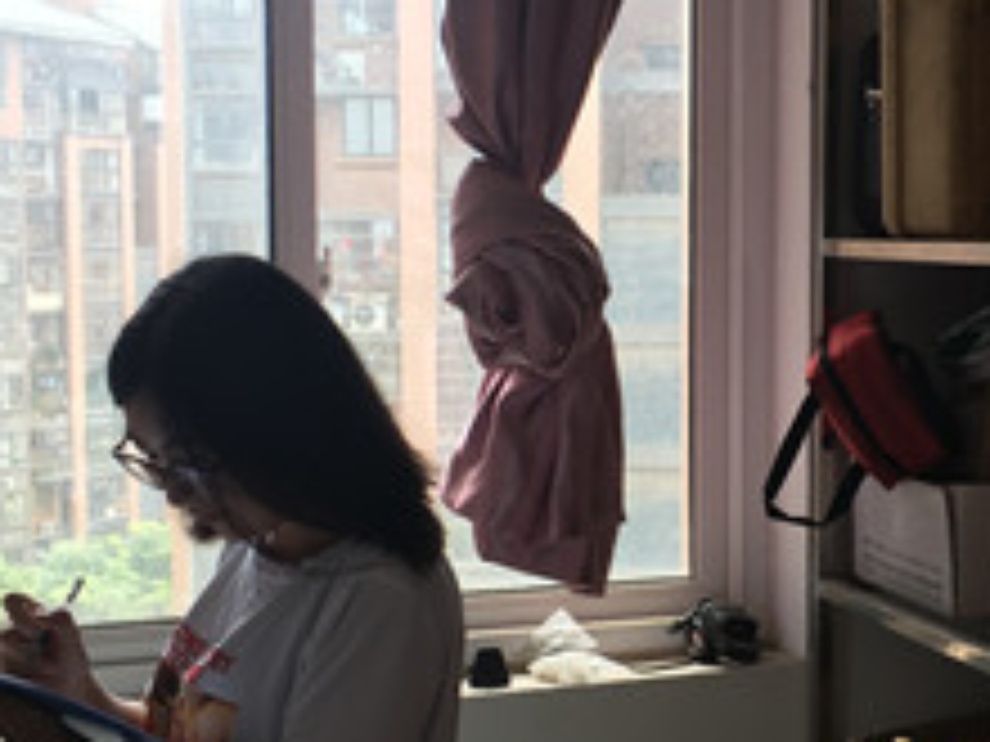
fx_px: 1888
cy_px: 393
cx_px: 724
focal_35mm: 66
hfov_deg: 29.0
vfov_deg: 22.3
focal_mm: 4.15
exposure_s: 1/106
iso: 25
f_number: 2.2
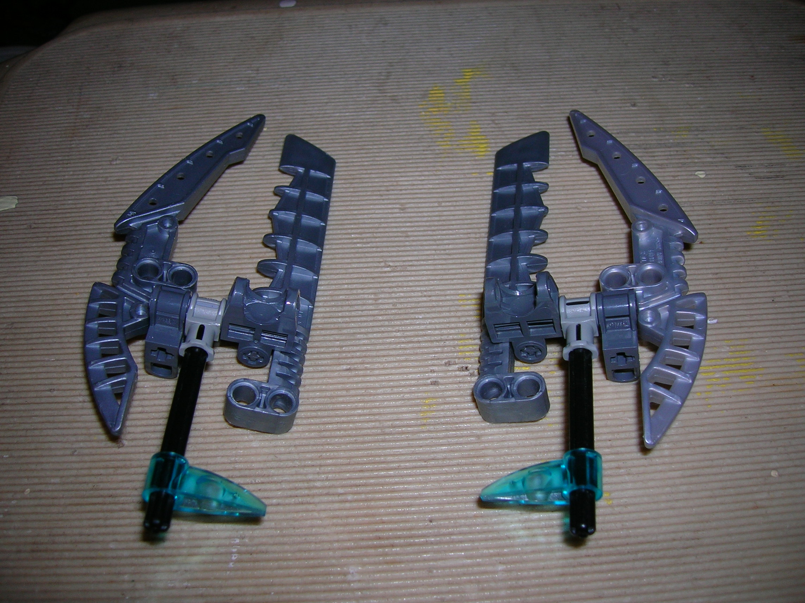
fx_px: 790
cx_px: 402
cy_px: 302
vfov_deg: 41.7
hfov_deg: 54.0
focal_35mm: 34
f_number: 2.9
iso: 50
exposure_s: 1/60.1
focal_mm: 5.7
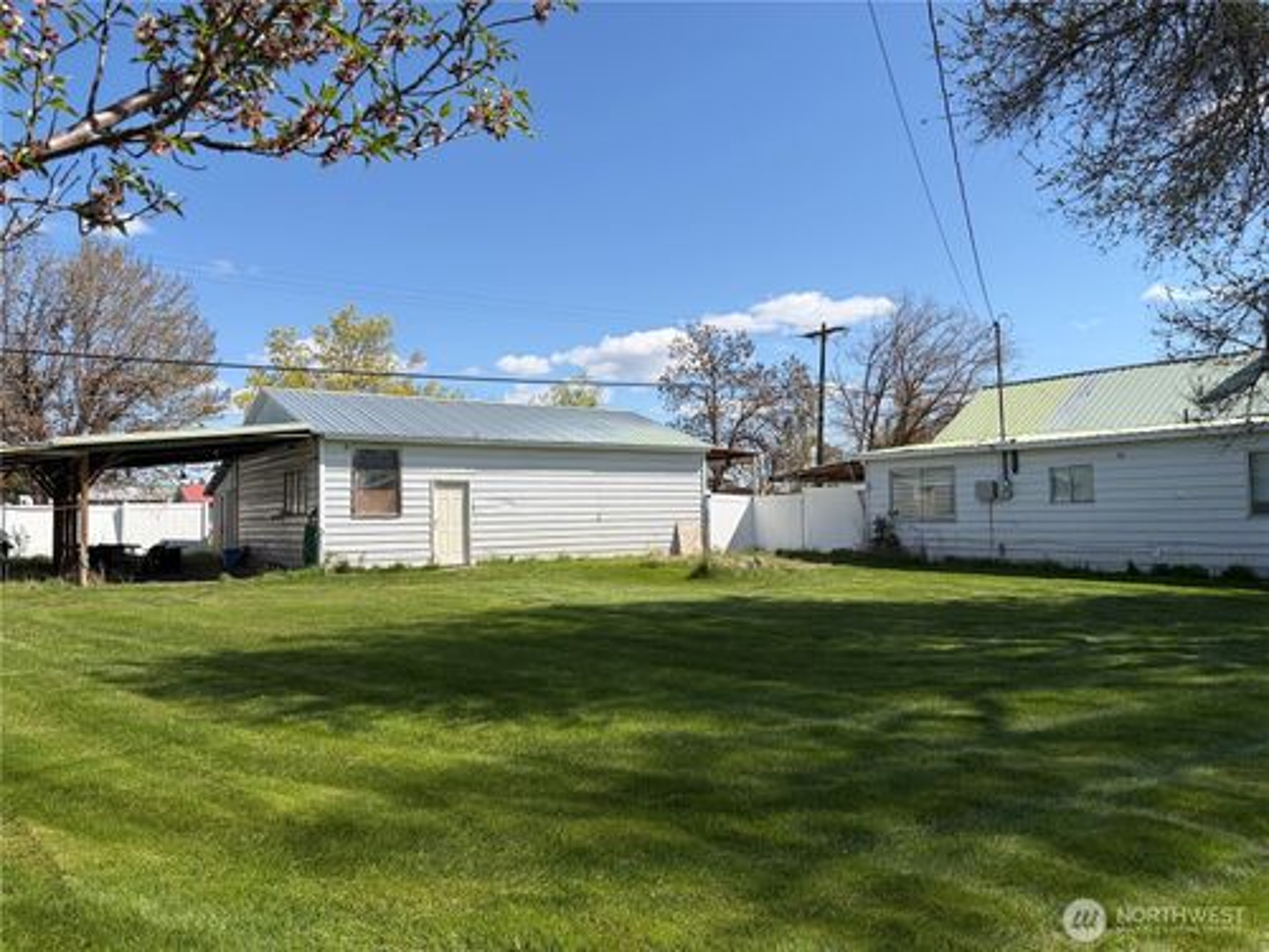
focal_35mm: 26
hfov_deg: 67.3
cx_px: 634
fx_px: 953
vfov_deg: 53.1
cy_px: 476
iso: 64
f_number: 1.6
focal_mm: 5.96
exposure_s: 1/4608
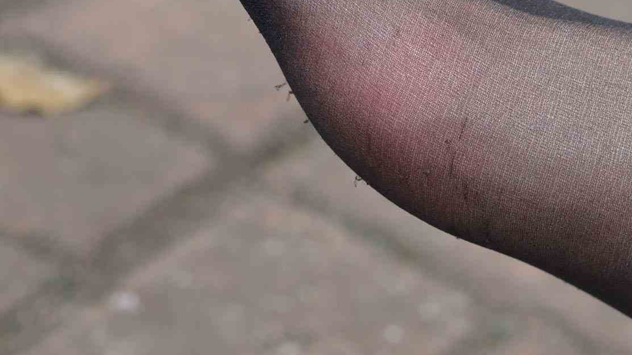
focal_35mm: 152
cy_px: 629
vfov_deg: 7.7
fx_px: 2547
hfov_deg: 12.7
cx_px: 1181
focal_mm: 35
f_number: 5.6
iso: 200
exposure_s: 1/320
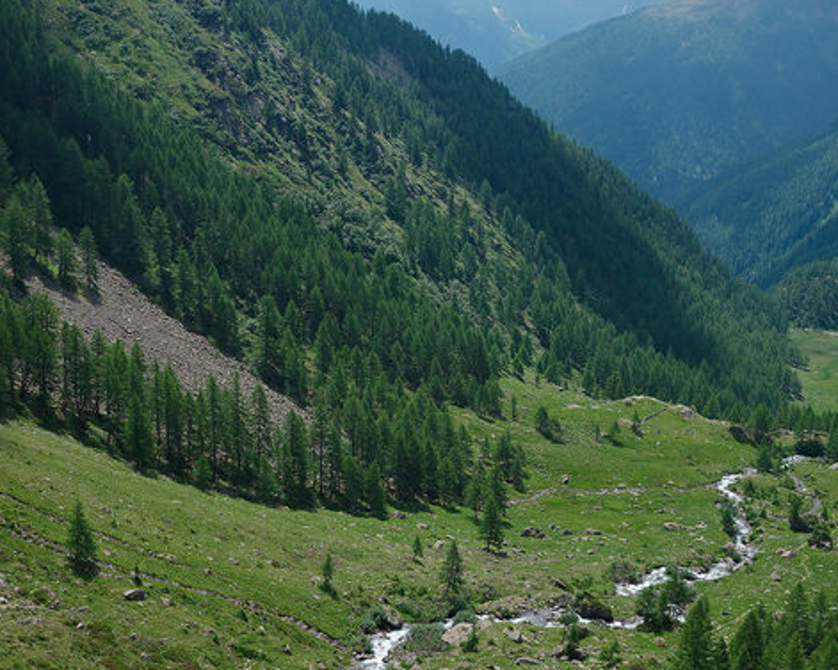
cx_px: 457
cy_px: 331
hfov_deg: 38.0
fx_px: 1216
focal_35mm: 49
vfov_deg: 30.8
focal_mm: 27
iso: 200
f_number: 8
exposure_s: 1/500
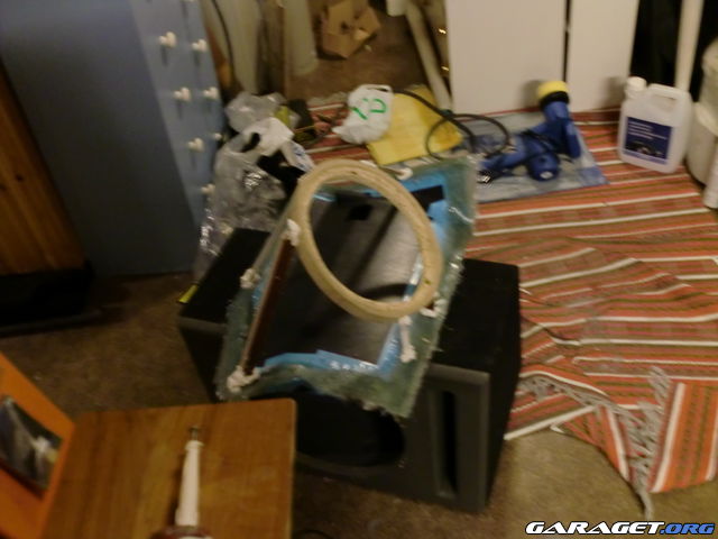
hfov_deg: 52.6
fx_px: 726
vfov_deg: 40.7
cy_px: 270
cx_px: 359
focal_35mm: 35
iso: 400
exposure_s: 1/8
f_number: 3.1
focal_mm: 6.3
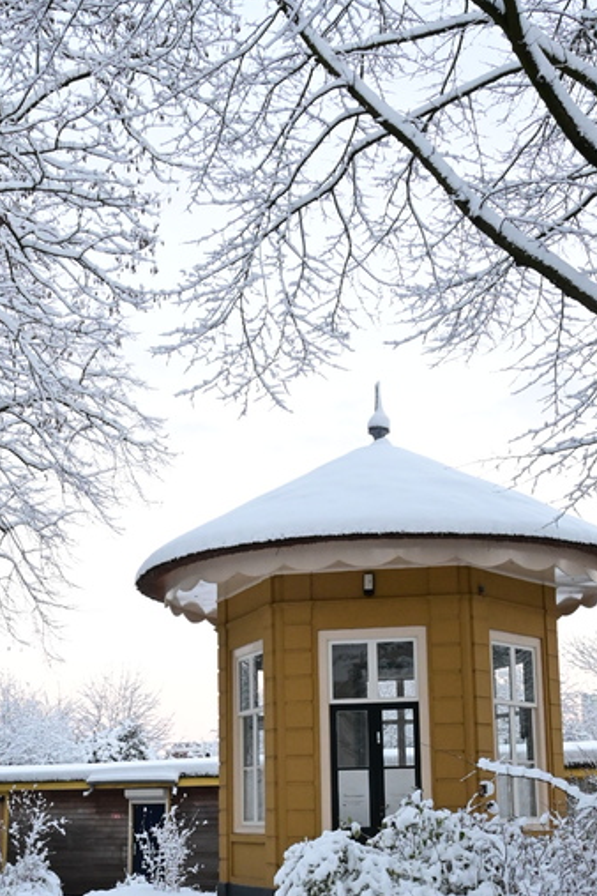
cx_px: 302
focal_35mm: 49
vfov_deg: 40.0
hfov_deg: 27.5
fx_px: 1219
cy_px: 569
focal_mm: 24
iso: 3200
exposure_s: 1/50
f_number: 13
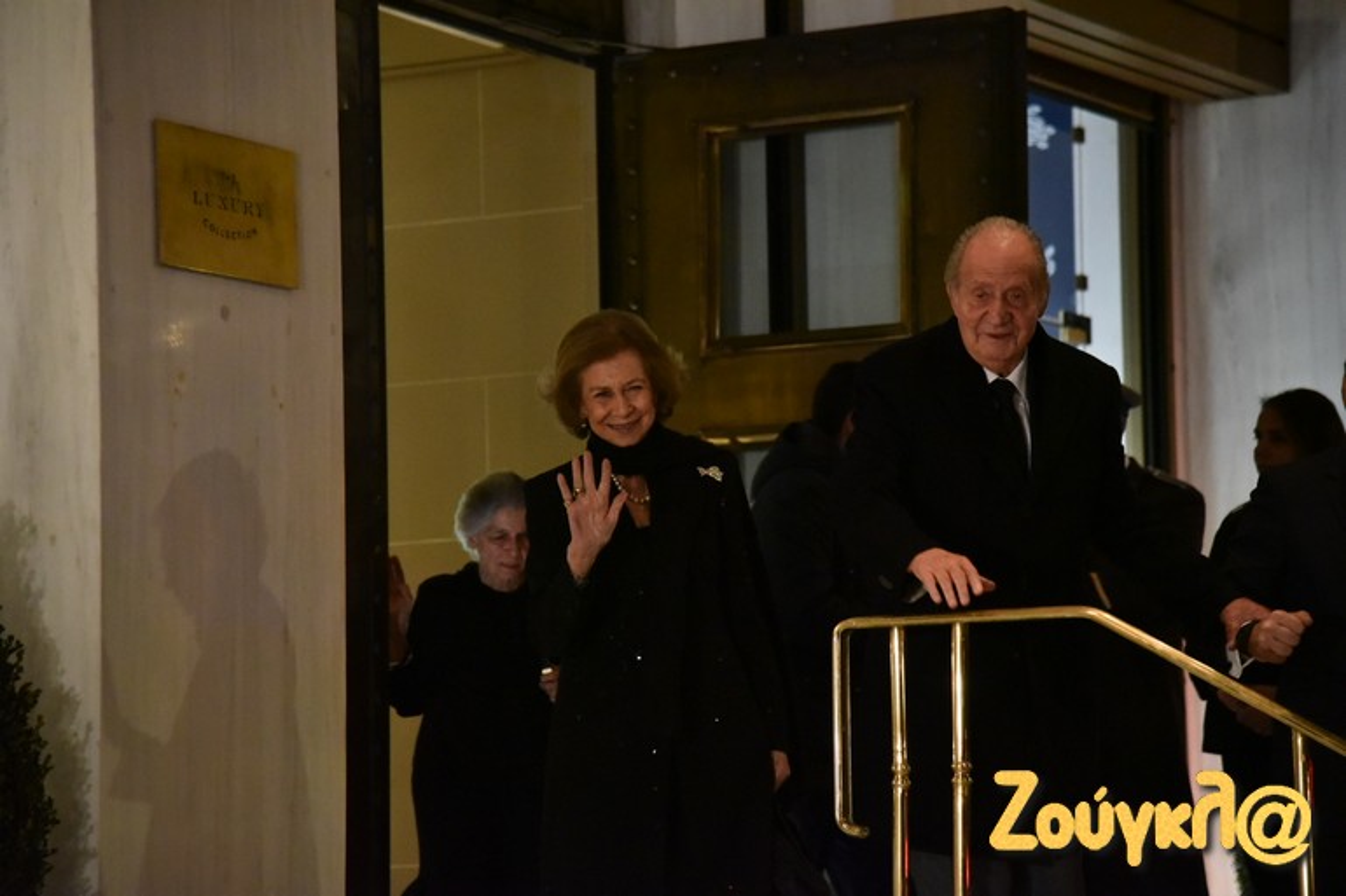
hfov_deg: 17.1
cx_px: 673
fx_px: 4485
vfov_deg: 11.4
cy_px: 448
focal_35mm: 120
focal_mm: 120
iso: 8000
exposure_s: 1/200
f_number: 4
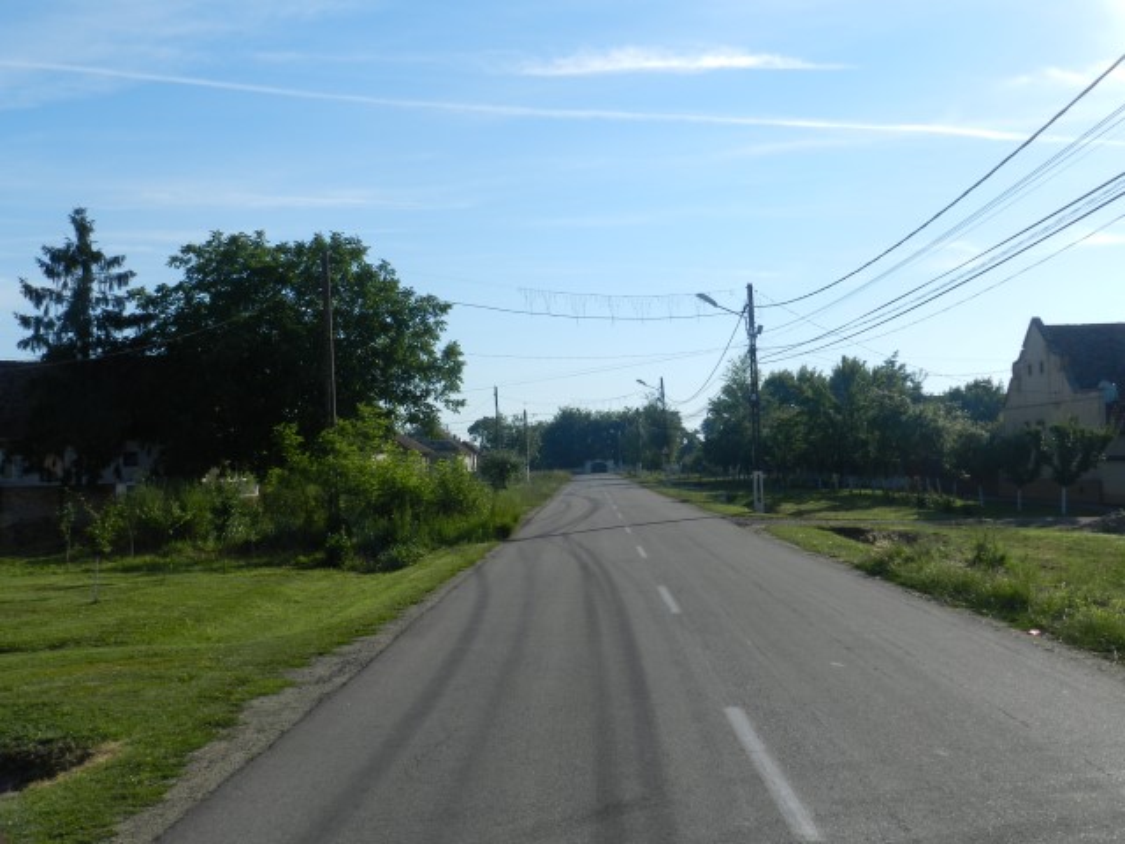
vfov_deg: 37.7
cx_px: 562
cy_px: 422
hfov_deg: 49.0
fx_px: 1235
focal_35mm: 38
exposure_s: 1/1000
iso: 160
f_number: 5.6
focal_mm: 6.7
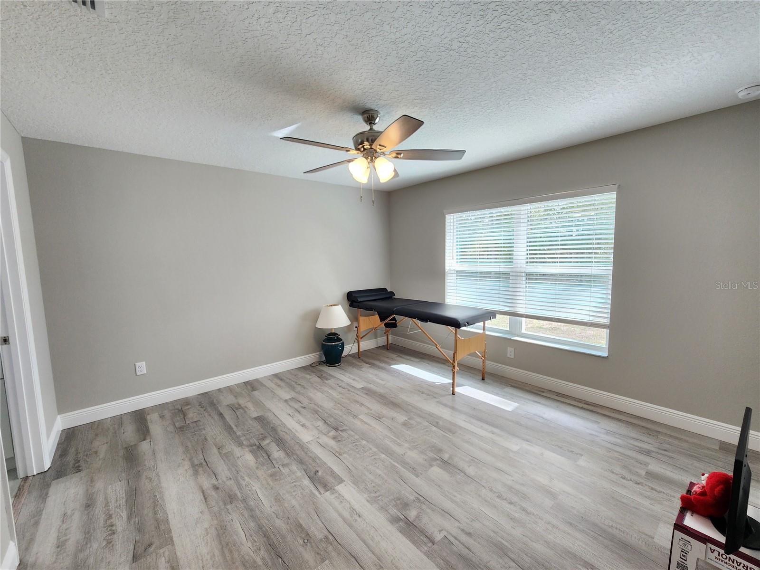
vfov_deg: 89.9
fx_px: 285
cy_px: 285
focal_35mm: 13
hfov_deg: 106.2
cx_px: 380
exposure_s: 1/60
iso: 125
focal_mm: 2.2
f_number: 2.2
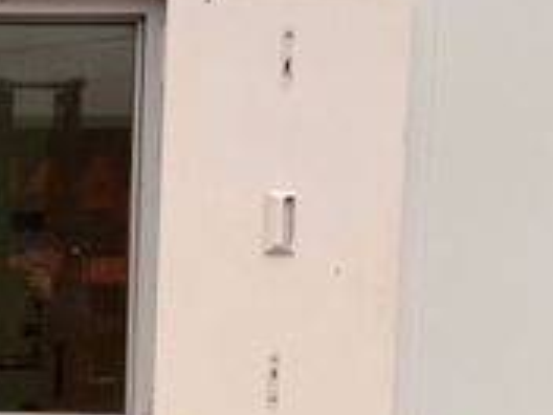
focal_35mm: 82
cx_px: -38
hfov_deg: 22.6
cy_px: 362
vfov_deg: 17.8
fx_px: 1310
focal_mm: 6.76
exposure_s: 1/297
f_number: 1.78
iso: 80
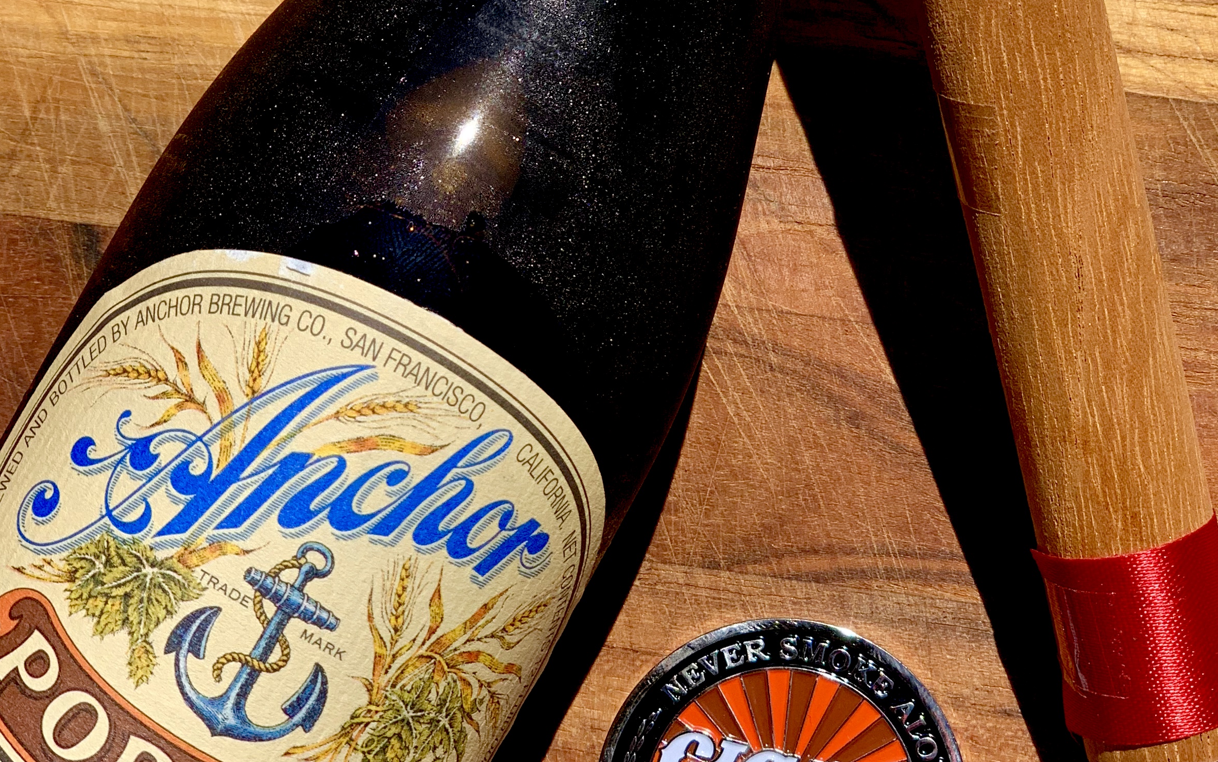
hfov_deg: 22.1
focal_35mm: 94
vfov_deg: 13.9
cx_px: 599
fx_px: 3121
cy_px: 297
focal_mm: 6
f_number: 2.4
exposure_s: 1/1597
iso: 16
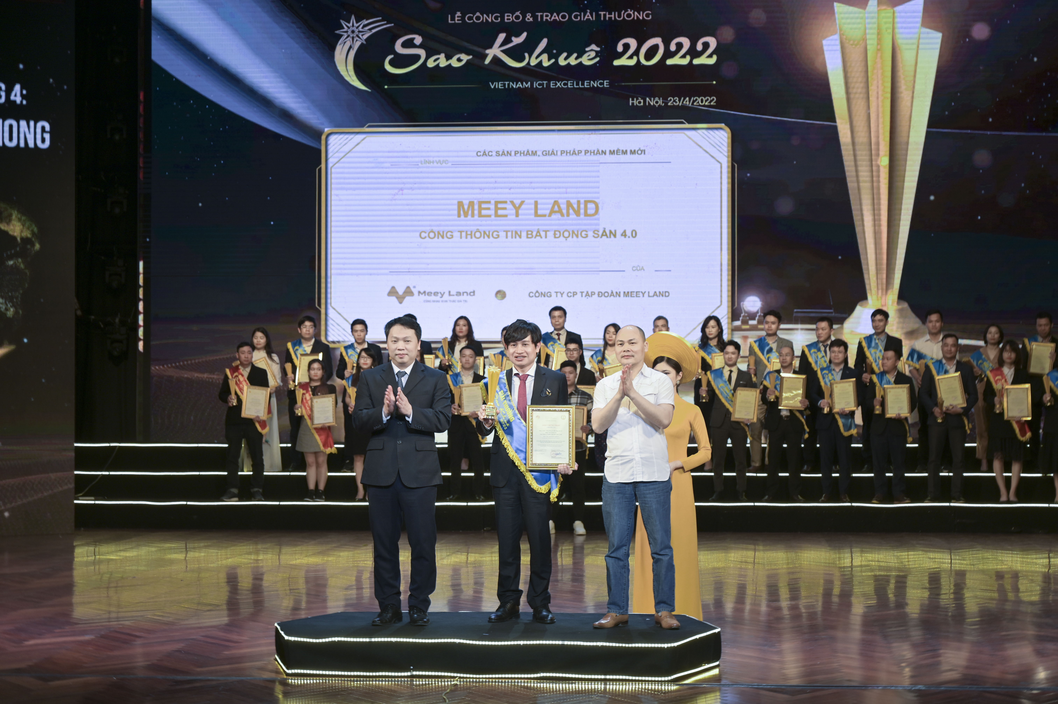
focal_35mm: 60
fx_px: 1762
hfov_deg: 33.4
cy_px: 352
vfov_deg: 22.6
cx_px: 529
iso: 320
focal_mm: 60
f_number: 4
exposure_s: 1/125
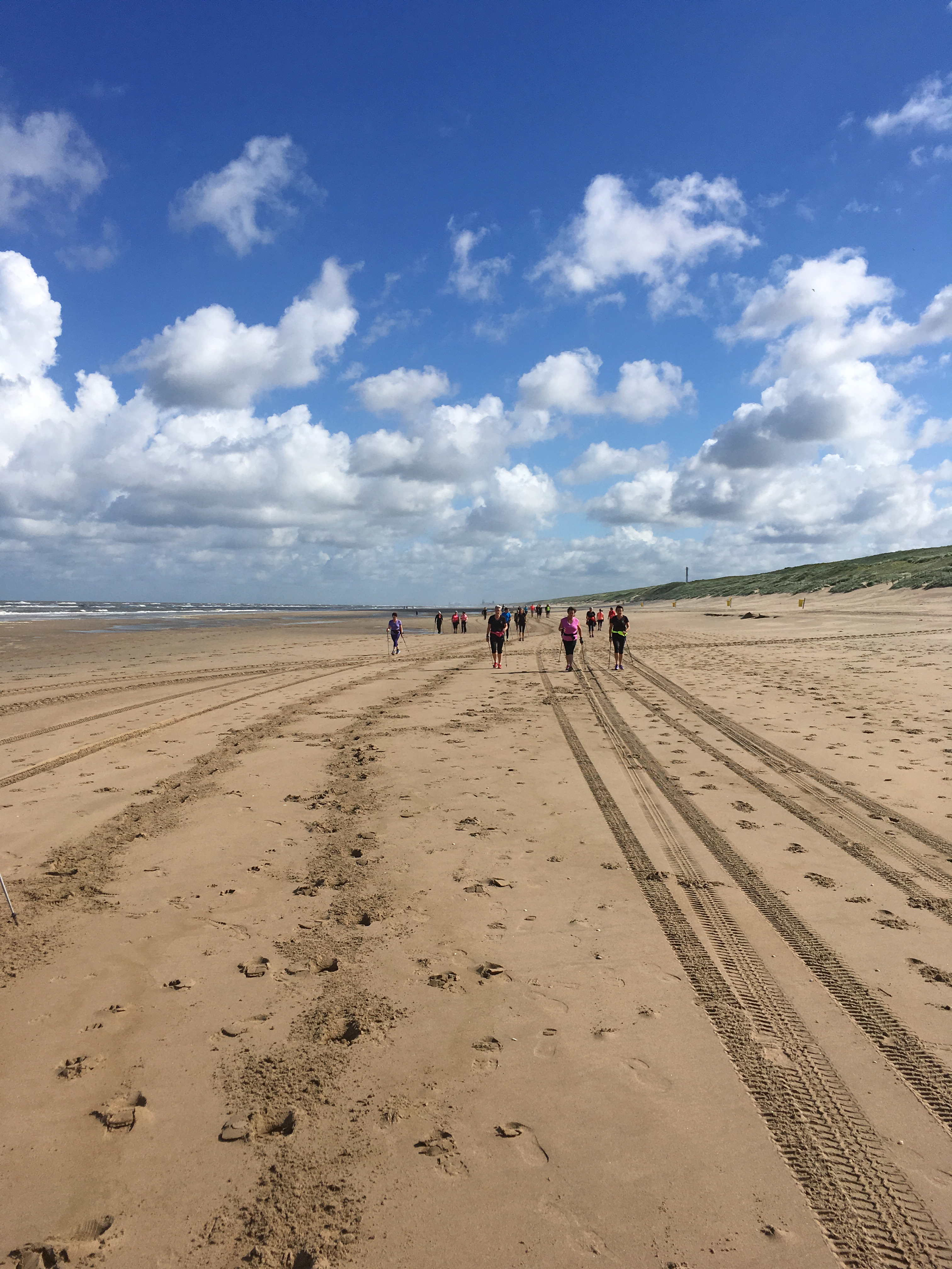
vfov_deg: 61.7
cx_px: 476
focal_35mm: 29
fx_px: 1063
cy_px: 634
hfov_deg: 48.2
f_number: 2.2
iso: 25
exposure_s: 1/3077
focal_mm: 4.15
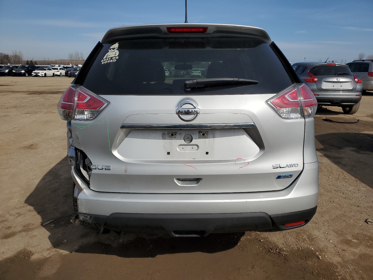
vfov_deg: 53.1
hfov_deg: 67.3
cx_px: 186
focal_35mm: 26
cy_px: 140
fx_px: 280
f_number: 1.5
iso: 51
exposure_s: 1/10000
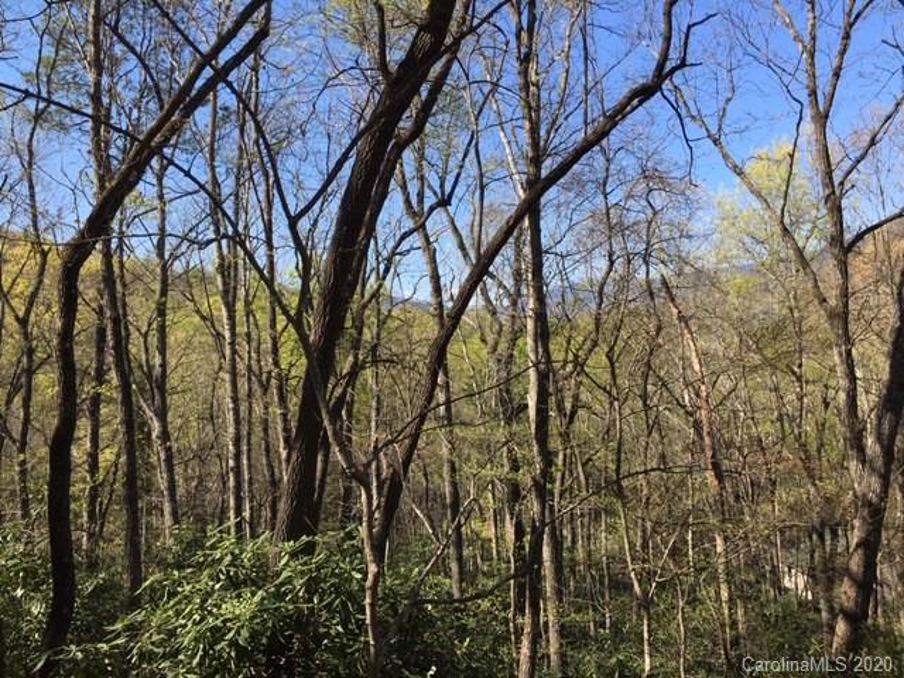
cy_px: 339
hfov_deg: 61.7
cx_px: 452
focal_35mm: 29
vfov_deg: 48.2
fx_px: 757
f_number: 2.2
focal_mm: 4.15
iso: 25
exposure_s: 1/777
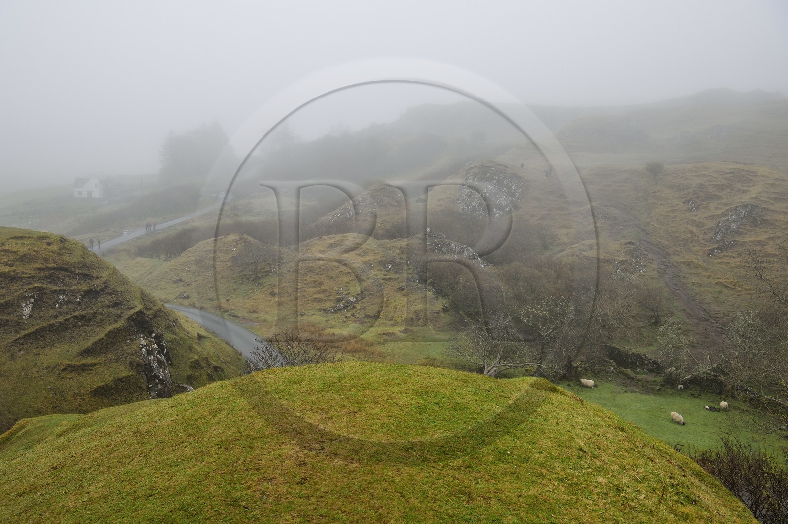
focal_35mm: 34
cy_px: 262
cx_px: 394
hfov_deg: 55.8
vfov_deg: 38.8
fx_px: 744
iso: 400
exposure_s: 1/200
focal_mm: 34
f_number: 9
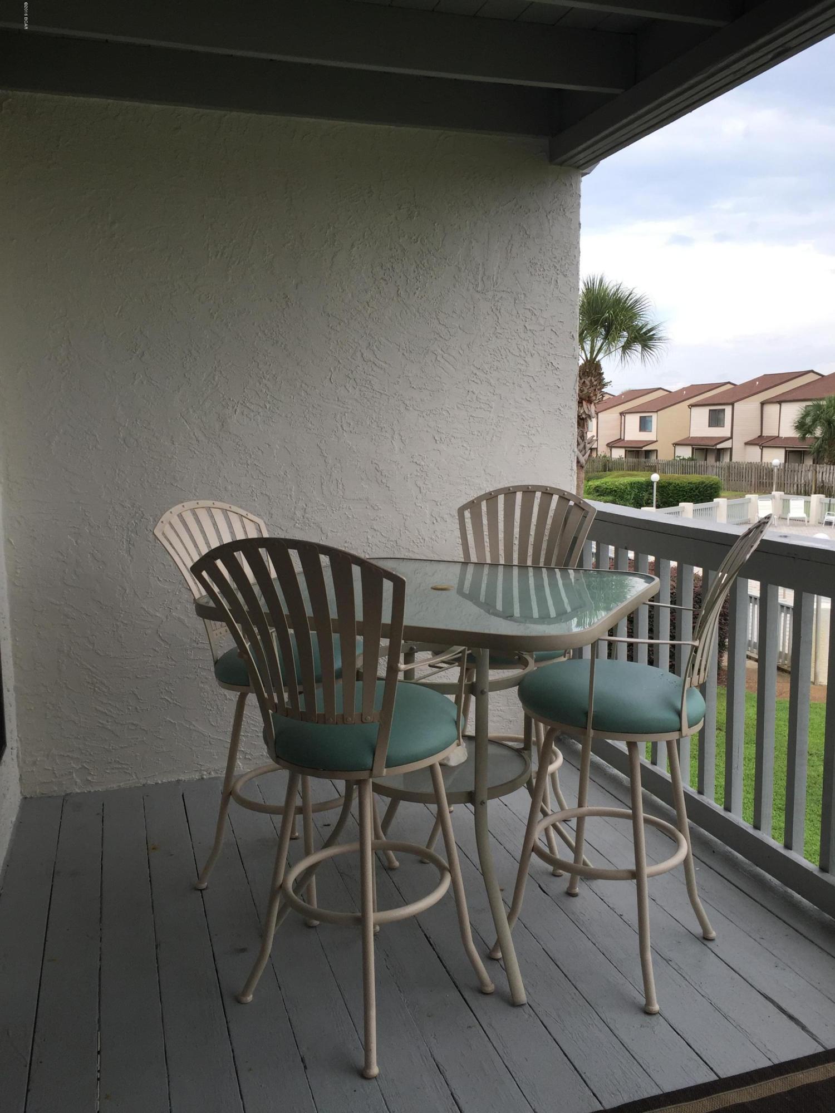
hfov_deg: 48.2
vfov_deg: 61.7
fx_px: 933
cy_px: 556
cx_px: 418
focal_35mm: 29
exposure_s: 1/527
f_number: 2.2
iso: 32
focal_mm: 4.15
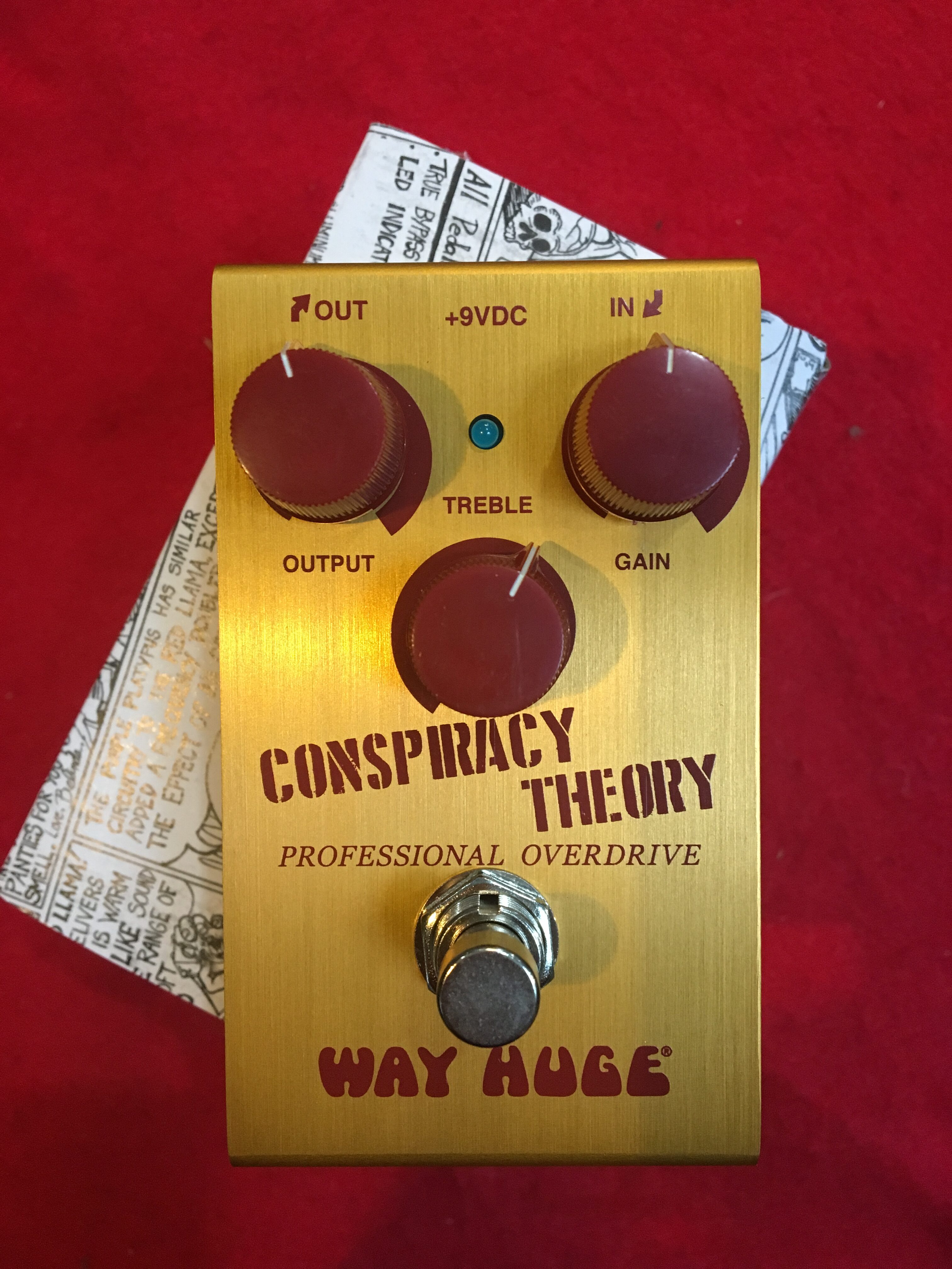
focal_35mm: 29
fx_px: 1063
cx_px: 476
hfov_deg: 48.2
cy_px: 634
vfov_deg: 61.7
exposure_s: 1/30
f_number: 2.2
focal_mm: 4.15
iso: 160
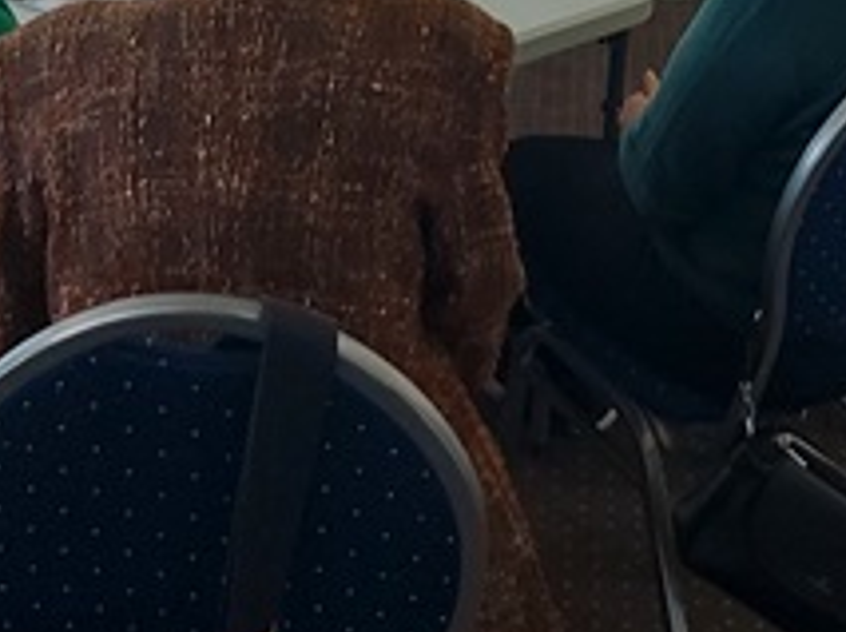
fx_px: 1927
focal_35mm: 79
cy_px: -332
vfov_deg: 16.8
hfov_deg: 24.7
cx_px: 532
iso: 160
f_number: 1.8
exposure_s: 1/50
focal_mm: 5.23
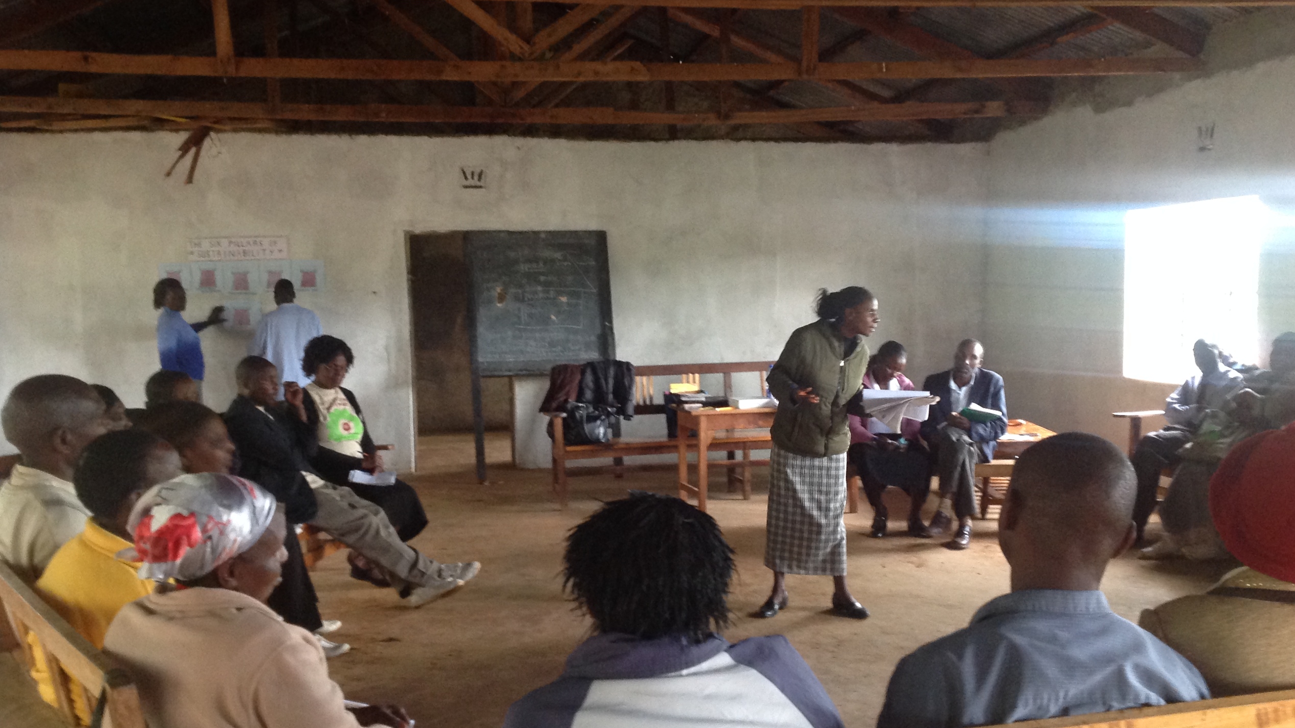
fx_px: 1339
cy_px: 410
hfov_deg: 51.6
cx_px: 663
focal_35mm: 39
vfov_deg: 30.4
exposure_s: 1/15
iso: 320
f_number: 2.4
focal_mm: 4.28
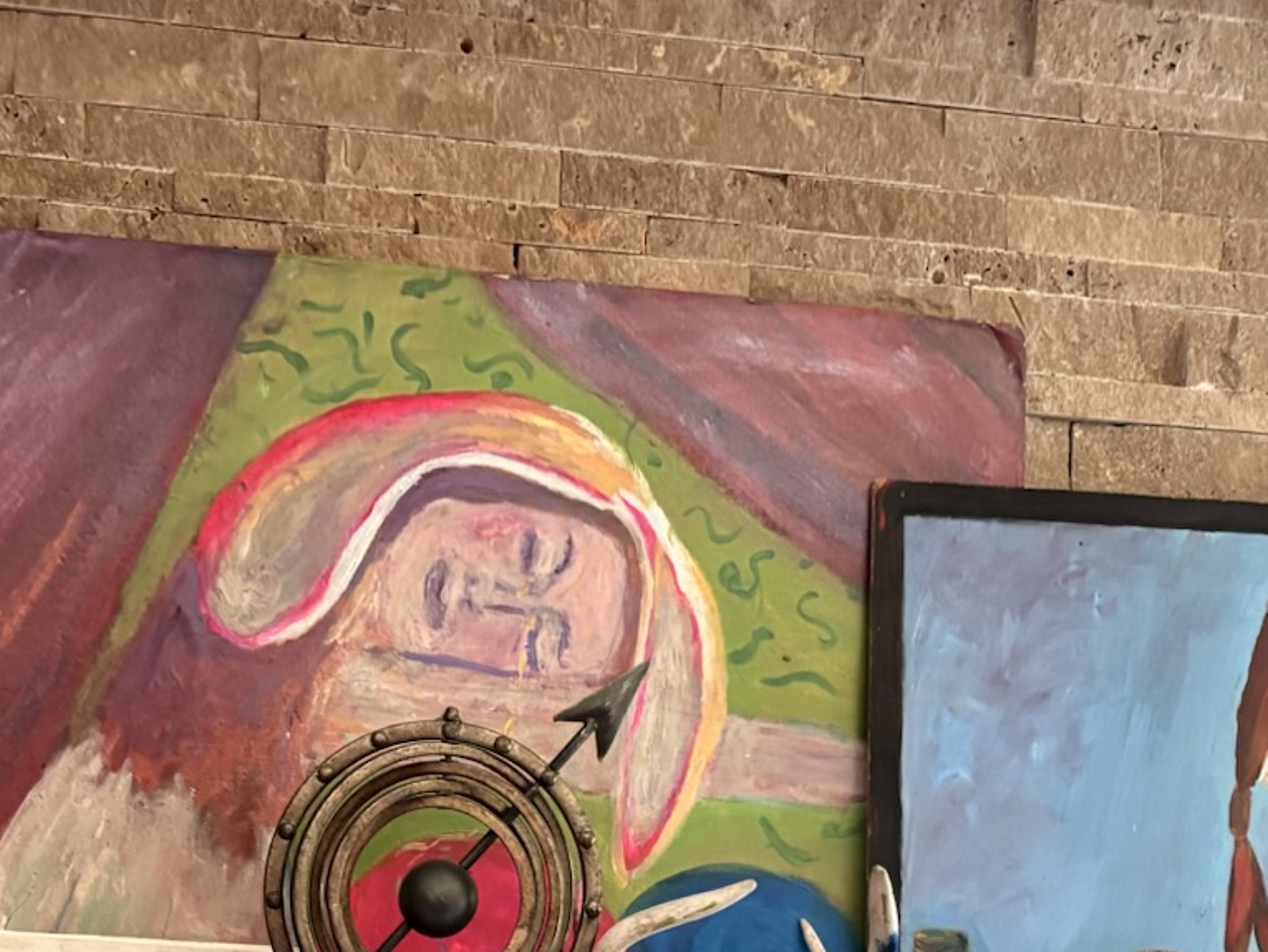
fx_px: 2491
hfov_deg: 28.4
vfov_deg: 20.9
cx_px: 441
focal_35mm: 68
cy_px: 937
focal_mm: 5.96
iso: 640
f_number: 1.6
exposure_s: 1/30
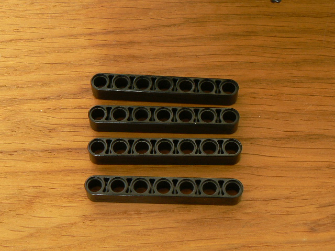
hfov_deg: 25.3
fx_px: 745
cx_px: 168
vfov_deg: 19.1
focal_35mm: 77
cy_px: 126
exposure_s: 1
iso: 100
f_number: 4
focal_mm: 9.3
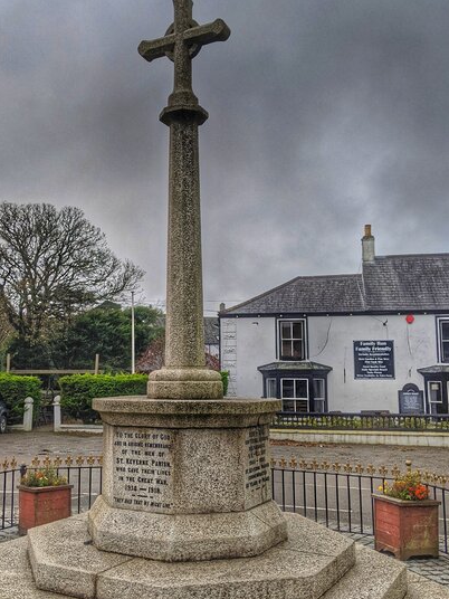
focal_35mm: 36
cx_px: 170
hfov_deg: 39.4
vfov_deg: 51.3
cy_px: 308
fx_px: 623
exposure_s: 1/782
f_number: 1.8
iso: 58
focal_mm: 4.44
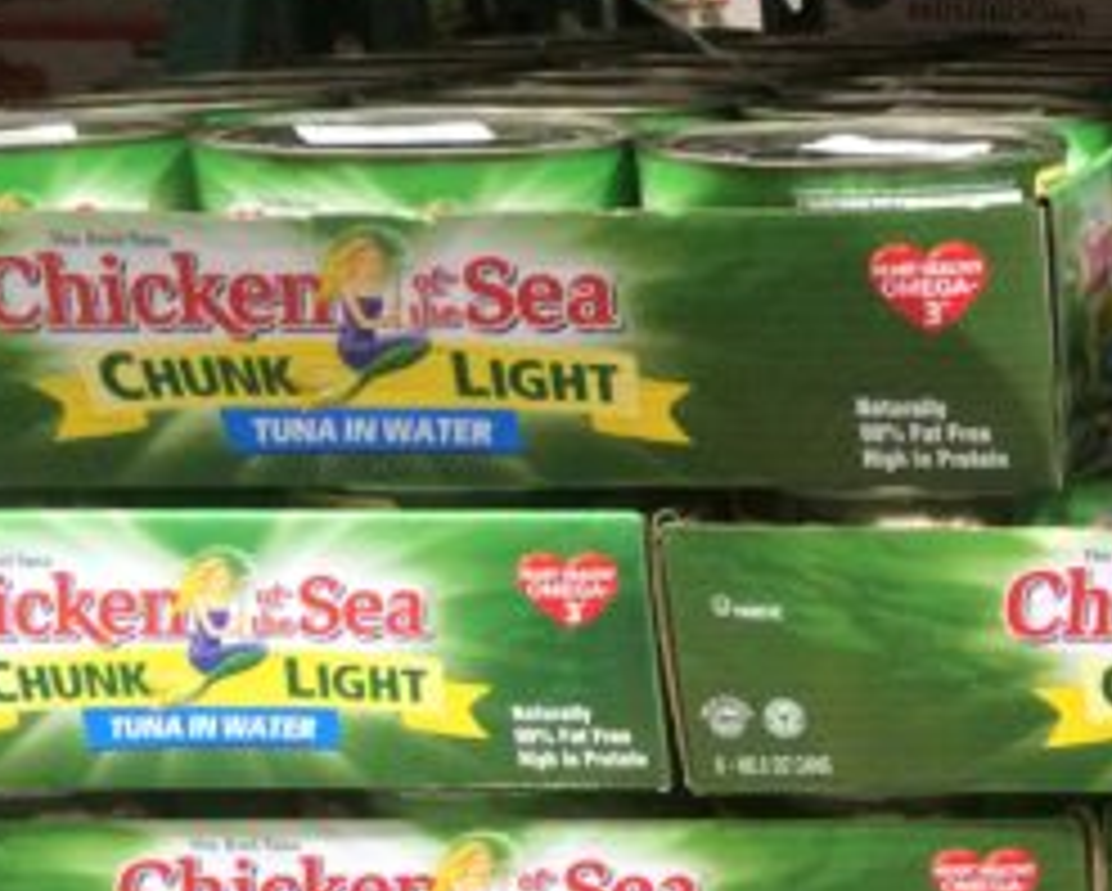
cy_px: 940
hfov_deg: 19.2
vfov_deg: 17.0
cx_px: 1625
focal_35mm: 88
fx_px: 2898
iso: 200
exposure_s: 1/33
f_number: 2.2
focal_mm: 4.15
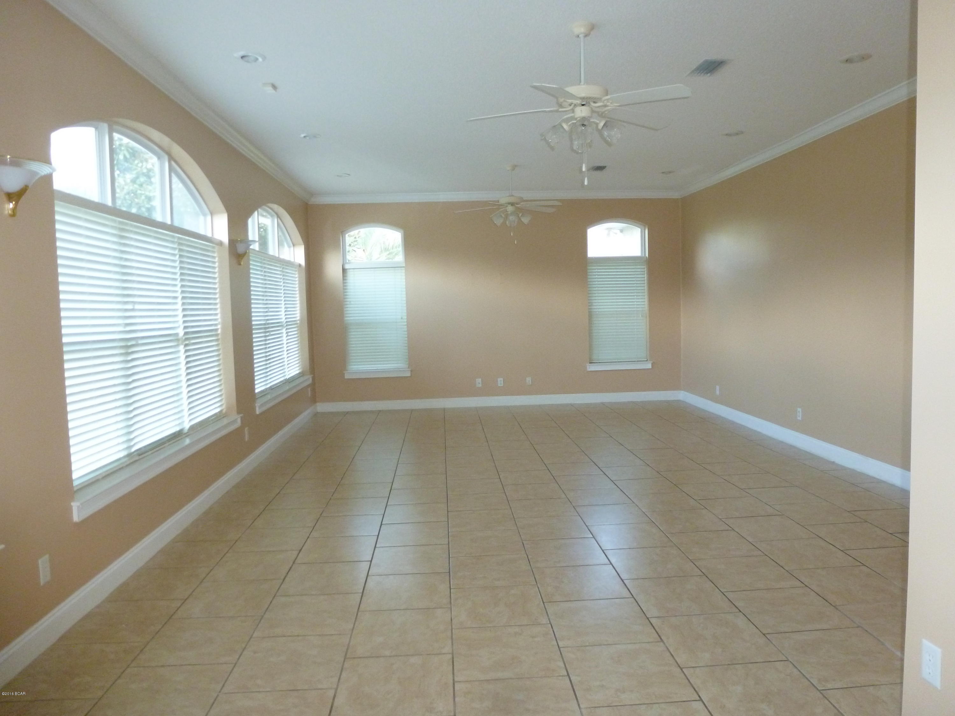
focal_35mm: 24
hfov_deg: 71.6
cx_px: 478
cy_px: 358
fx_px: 662
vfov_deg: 56.8
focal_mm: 4.3
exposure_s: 1/60
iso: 400
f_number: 3.3
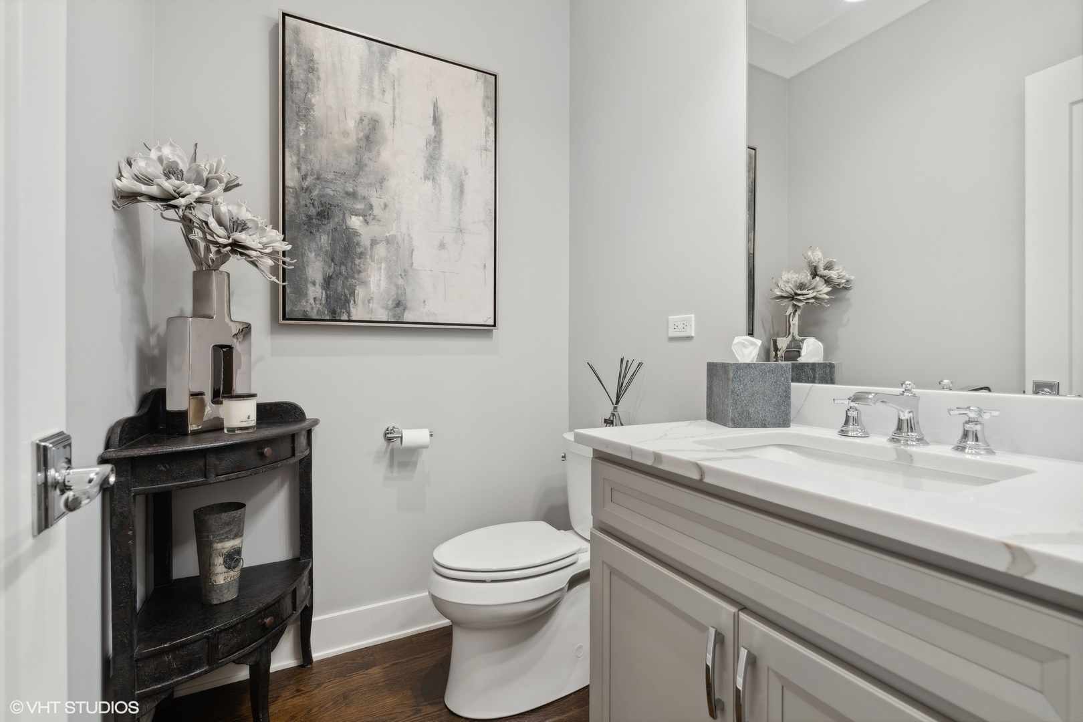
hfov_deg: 96.7
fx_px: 481
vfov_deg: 73.7
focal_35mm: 16
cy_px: 361
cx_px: 542
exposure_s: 1/20
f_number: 7.1
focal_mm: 16
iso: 320
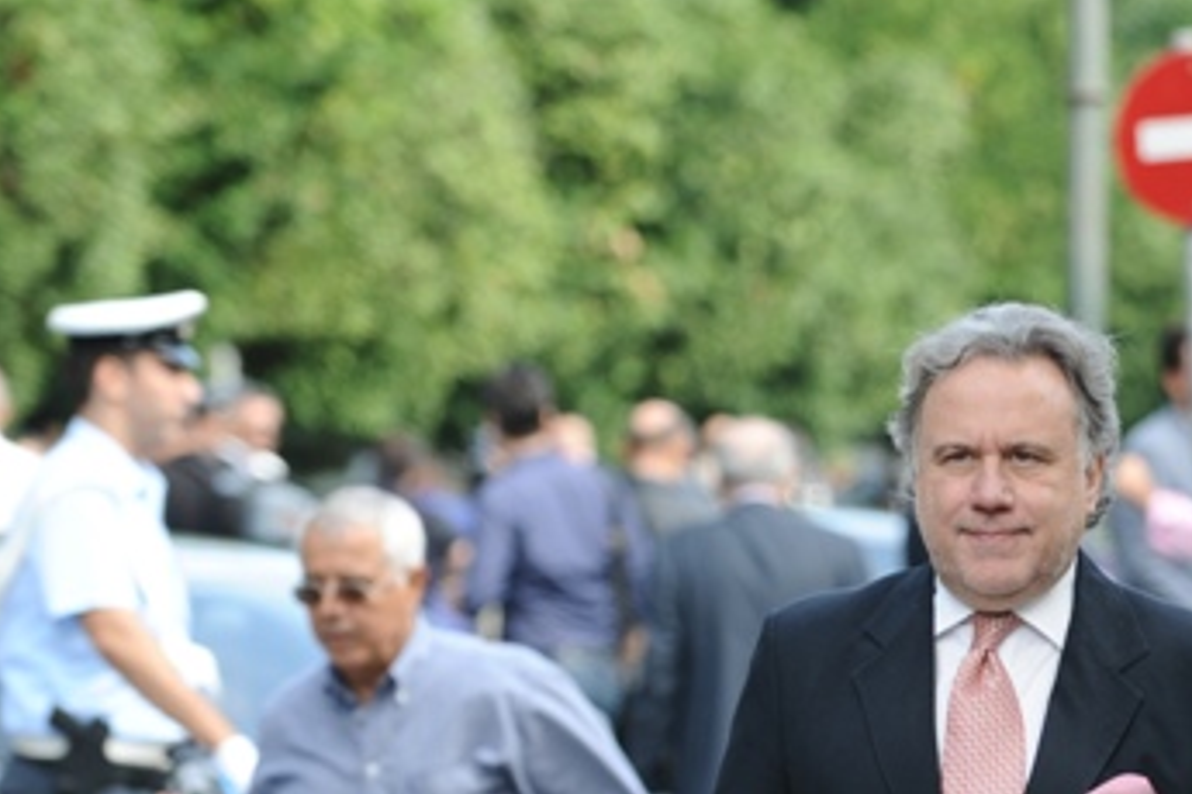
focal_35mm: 278
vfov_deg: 4.9
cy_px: 722
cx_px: 1040
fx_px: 9204
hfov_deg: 7.4
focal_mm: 120
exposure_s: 1/400
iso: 320
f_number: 4
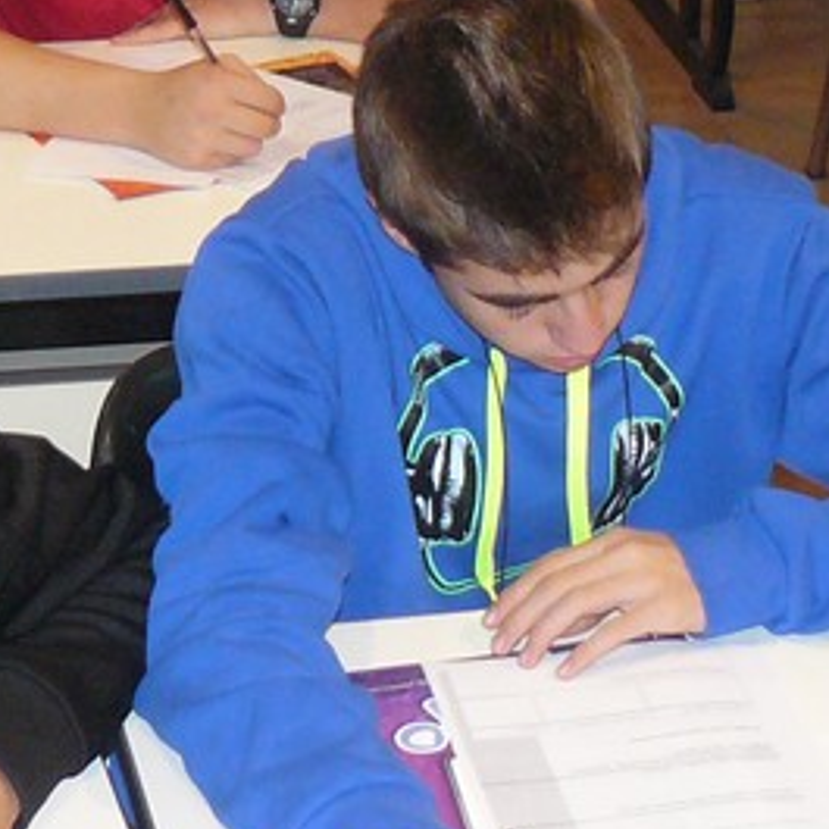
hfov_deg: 12.1
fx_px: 3902
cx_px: 410
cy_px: -322
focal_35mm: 144
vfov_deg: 11.7
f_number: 2.8
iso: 200
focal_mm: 6
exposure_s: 1/30
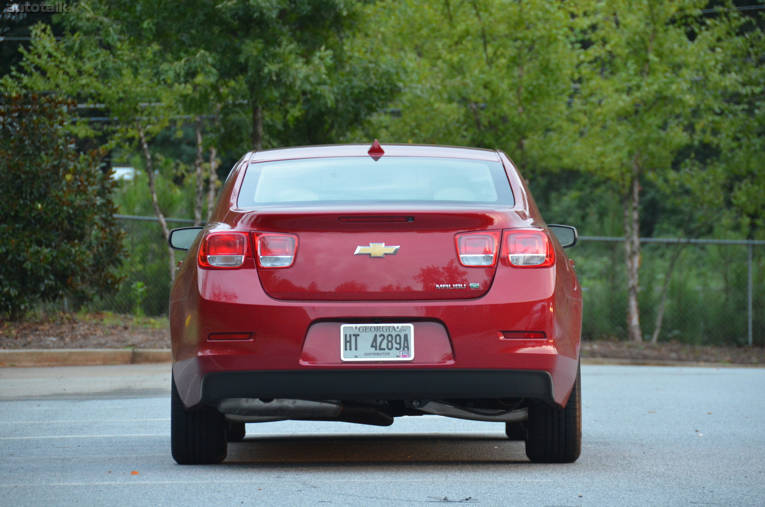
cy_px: 254
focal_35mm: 202
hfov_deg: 10.2
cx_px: 382
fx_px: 4294
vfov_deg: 6.8
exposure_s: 1/80
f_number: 5.6
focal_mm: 135
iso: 1600
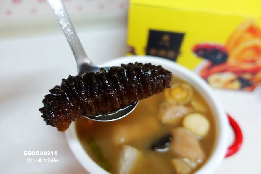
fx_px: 174
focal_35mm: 24
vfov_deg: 53.1
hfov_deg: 73.8
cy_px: 87
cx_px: 130
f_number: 1.8
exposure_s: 1/30
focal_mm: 8.8
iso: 400
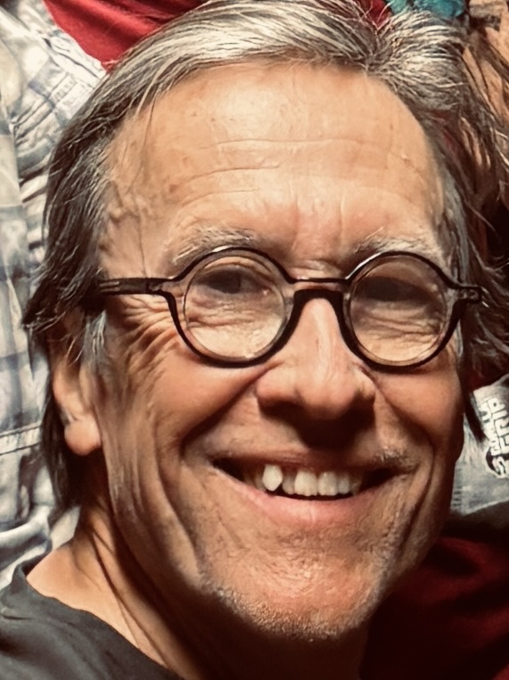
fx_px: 510
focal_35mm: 26
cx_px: 254
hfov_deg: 53.0
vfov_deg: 67.3
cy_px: 340
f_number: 1.6
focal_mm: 5.96
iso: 125
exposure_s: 1/81
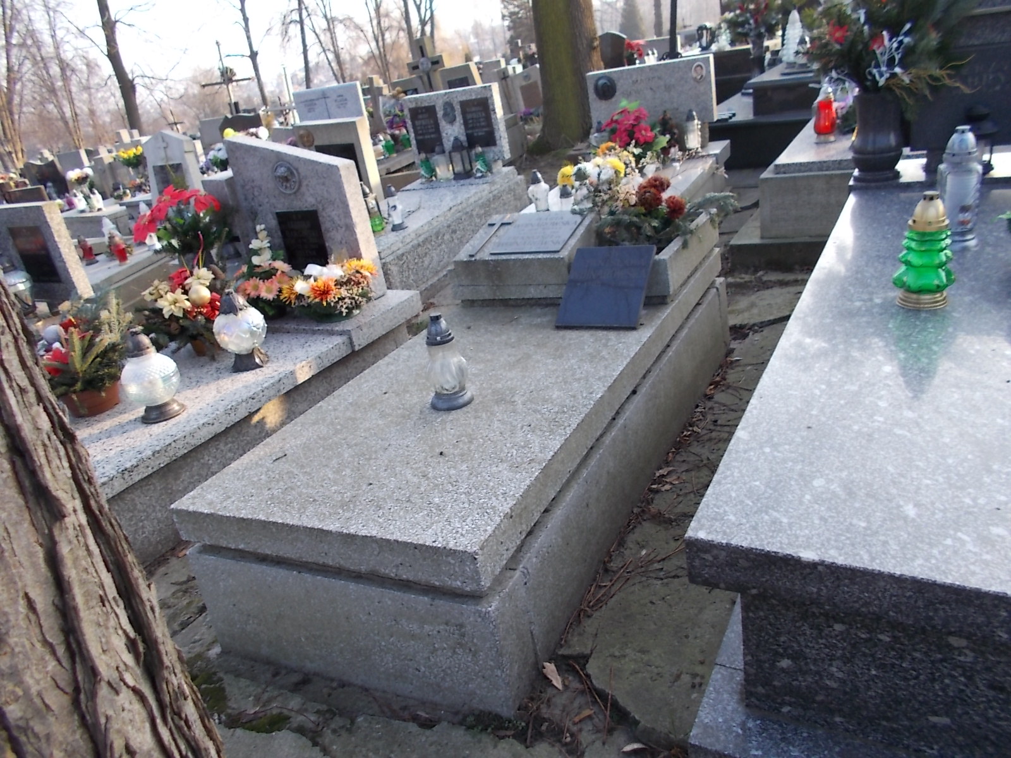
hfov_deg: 67.3
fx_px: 759
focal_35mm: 26
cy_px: 379
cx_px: 506
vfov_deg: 53.1
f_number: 3.2
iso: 80
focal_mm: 4.6
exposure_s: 1/100
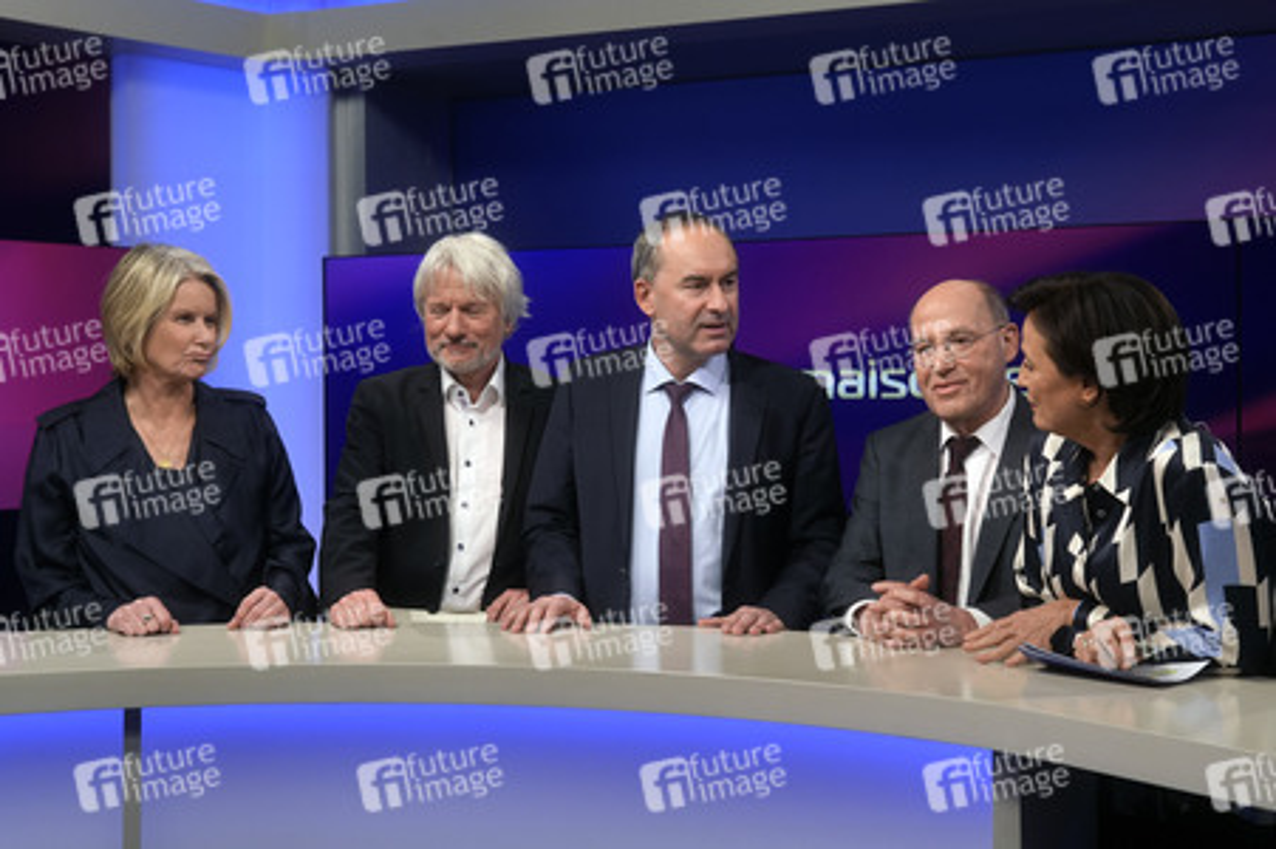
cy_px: 424
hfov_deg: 43.6
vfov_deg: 29.8
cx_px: 638
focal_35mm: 45
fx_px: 1594
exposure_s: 1/125
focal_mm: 30
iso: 640
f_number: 3.5
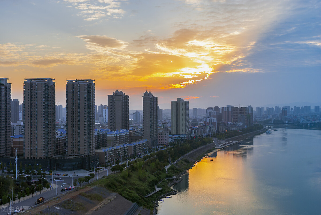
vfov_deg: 33.1
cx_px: 160
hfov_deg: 47.9
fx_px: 362
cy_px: 108
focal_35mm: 40
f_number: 8
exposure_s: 1/100
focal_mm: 27
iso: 100
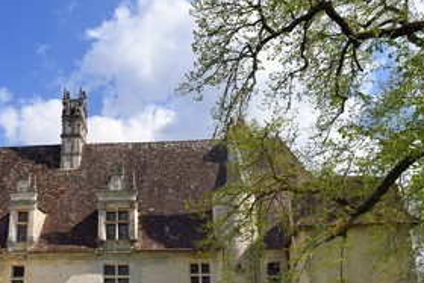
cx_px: 133
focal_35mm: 39
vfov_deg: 33.7
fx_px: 460
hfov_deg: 48.5
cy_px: 206
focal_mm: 26
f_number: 9
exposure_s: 1/640
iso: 200
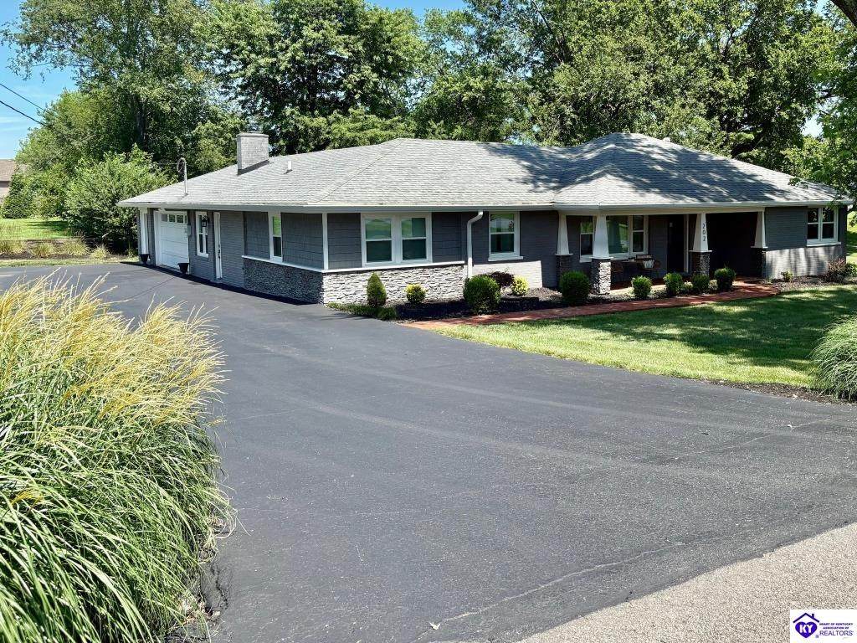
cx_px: 428
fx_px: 644
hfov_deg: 67.3
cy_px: 322
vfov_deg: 53.1
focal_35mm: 26
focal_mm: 5.96
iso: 50
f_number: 1.6
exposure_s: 1/1420
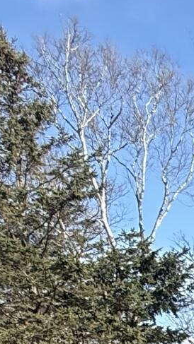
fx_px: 859
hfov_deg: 10.3
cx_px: 527
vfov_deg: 19.0
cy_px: 560
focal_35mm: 94
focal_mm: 2.22
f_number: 2.2
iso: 50
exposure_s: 1/841
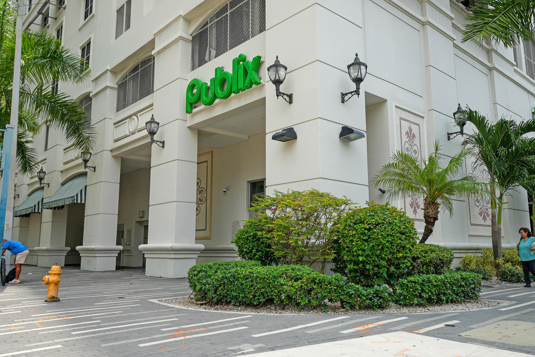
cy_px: 178
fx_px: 446
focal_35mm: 30
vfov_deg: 43.6
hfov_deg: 61.9
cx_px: 268
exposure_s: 1/200
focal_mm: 20
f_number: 4.5
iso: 100
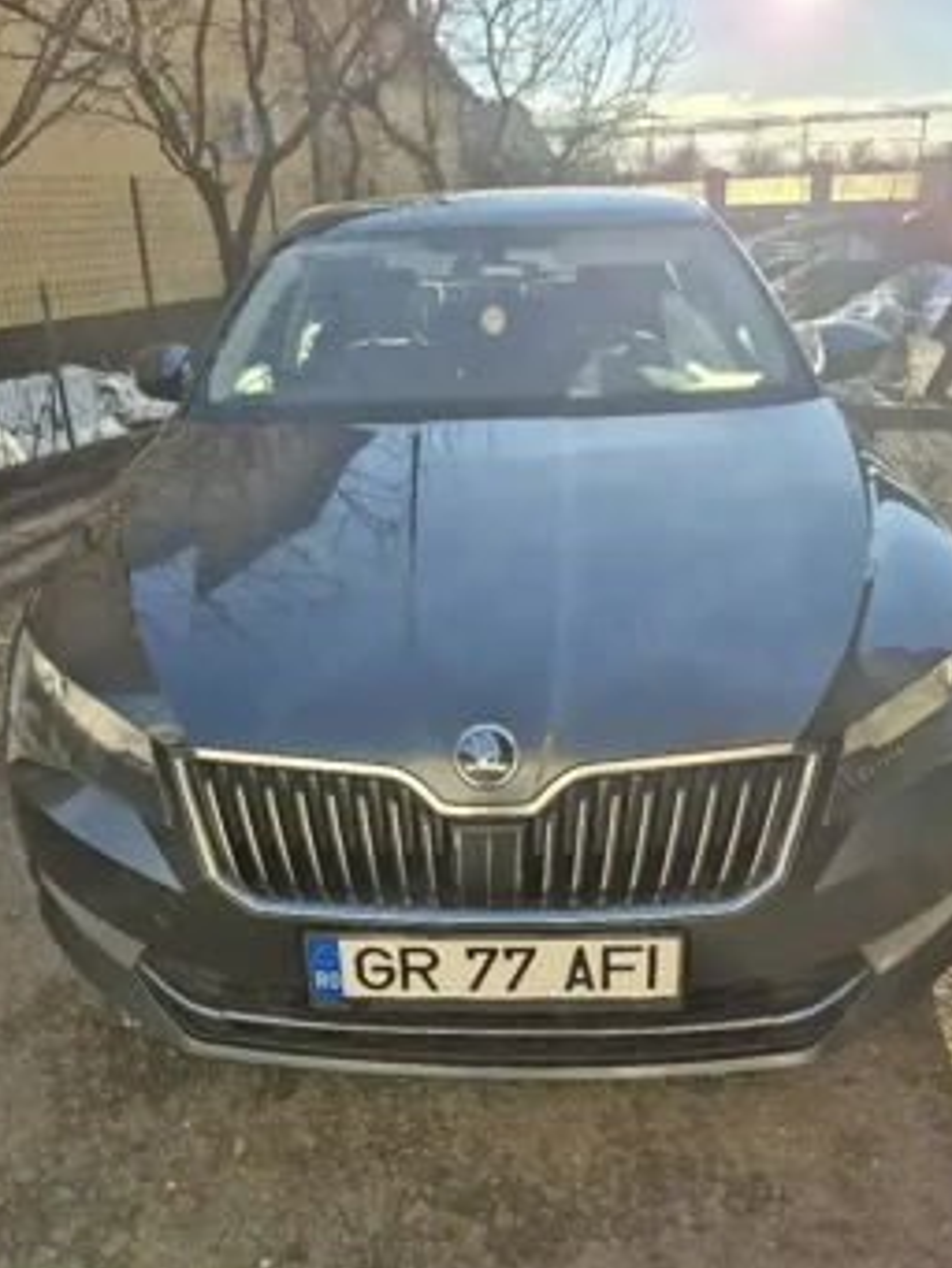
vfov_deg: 65.2
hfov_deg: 51.4
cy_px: 677
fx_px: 989
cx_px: 450
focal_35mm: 27
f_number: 1.8
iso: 25
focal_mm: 5.4
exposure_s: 1/1429
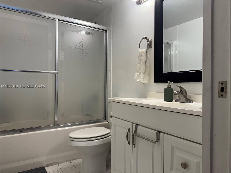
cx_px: 116
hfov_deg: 71.6
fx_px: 160
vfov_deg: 56.8
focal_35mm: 24
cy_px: 86
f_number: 1.78
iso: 160
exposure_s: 1/120
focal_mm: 6.76
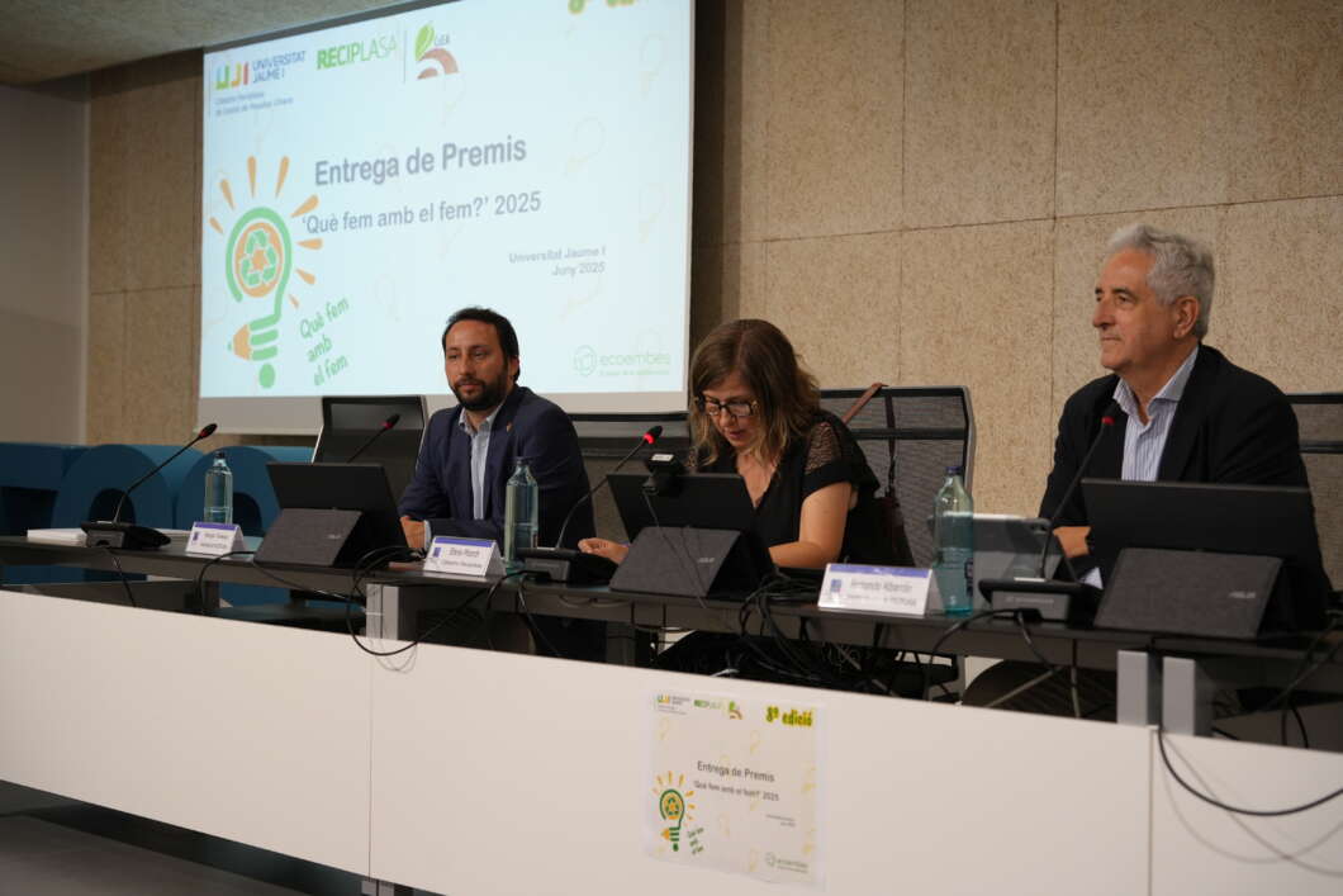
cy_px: 448
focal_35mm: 55
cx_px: 672
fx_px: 2052
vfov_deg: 24.6
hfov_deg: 36.2
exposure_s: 1/160
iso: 1000
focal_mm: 55
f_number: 4
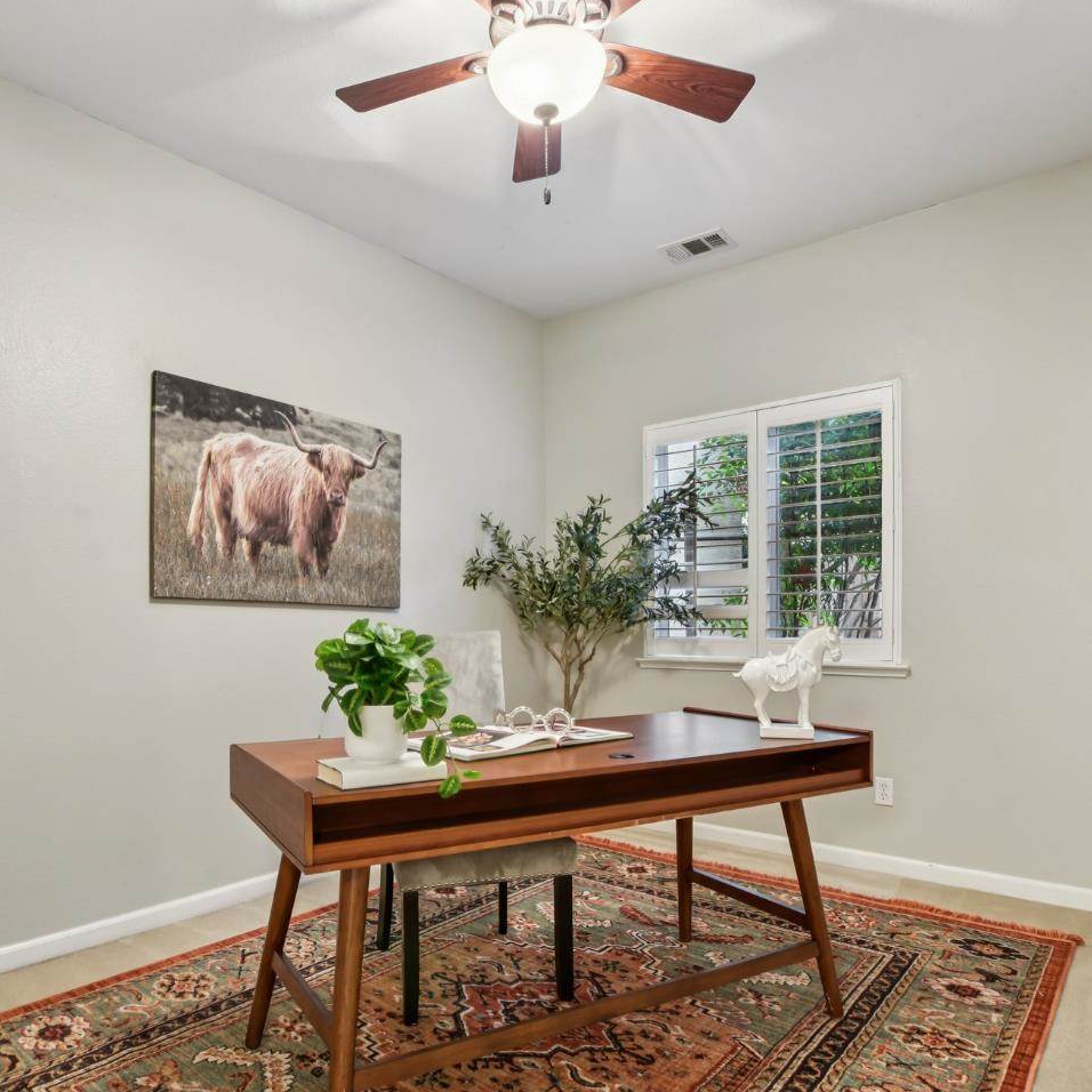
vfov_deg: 74.8
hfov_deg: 74.4
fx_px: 714
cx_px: 472
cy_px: 566
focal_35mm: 20
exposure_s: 2.5
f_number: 8
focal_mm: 10
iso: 100
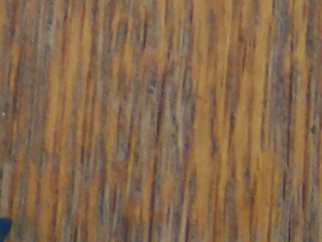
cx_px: -209
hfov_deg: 11.5
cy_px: -27
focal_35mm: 162
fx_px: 1507
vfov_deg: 9.1
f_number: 2.8
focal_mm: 5.6
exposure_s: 1/30
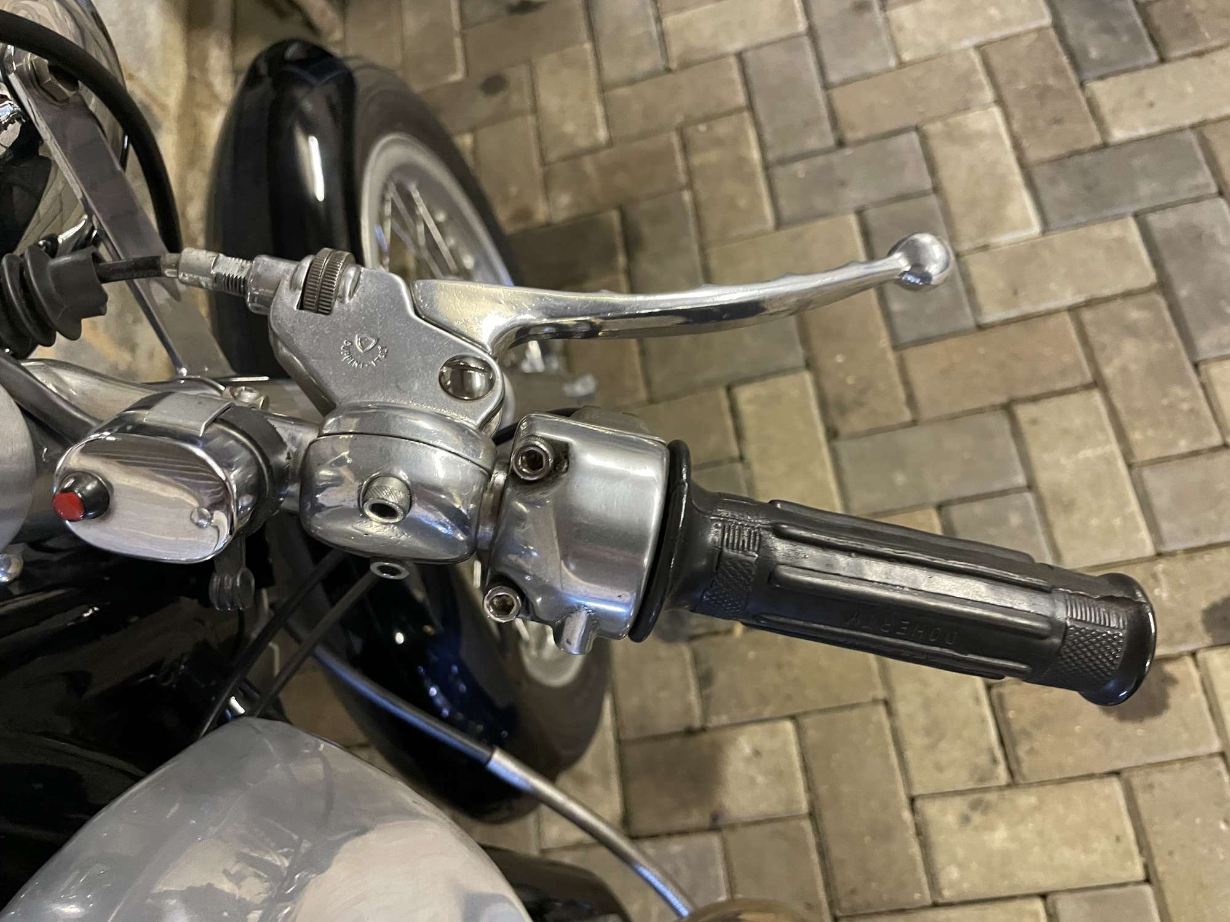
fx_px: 924
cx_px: 615
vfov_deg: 53.1
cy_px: 461
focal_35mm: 26
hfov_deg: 67.3
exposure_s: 1/25
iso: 500
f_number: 1.6
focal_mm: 4.2
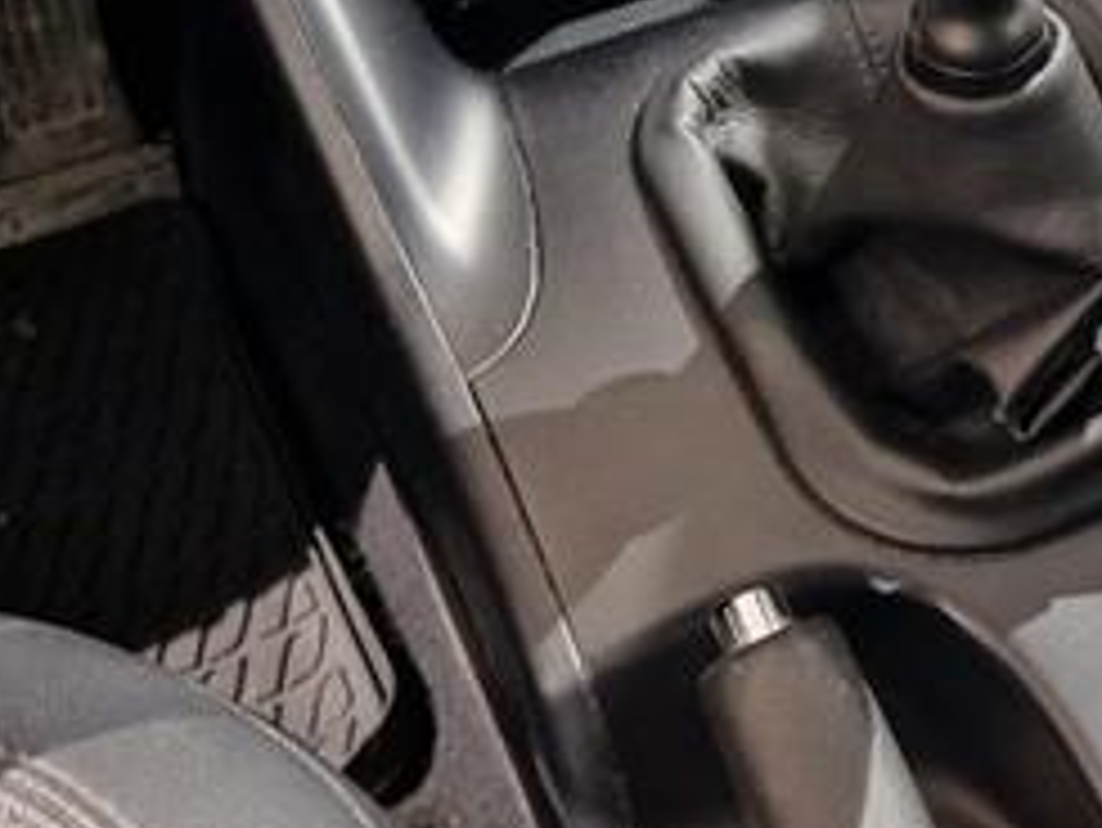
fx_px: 1911
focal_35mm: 60
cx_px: 1115
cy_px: -40
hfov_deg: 29.9
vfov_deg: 23.2
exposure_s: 1/33
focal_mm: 5.4
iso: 640
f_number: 1.8
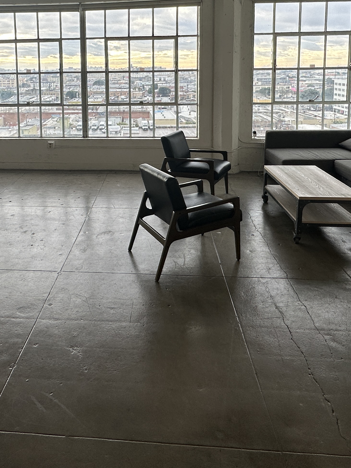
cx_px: 119
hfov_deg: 47.5
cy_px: 106
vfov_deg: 57.9
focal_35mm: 29
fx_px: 392
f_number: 2.2
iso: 40
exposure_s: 1/331
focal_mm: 2.22
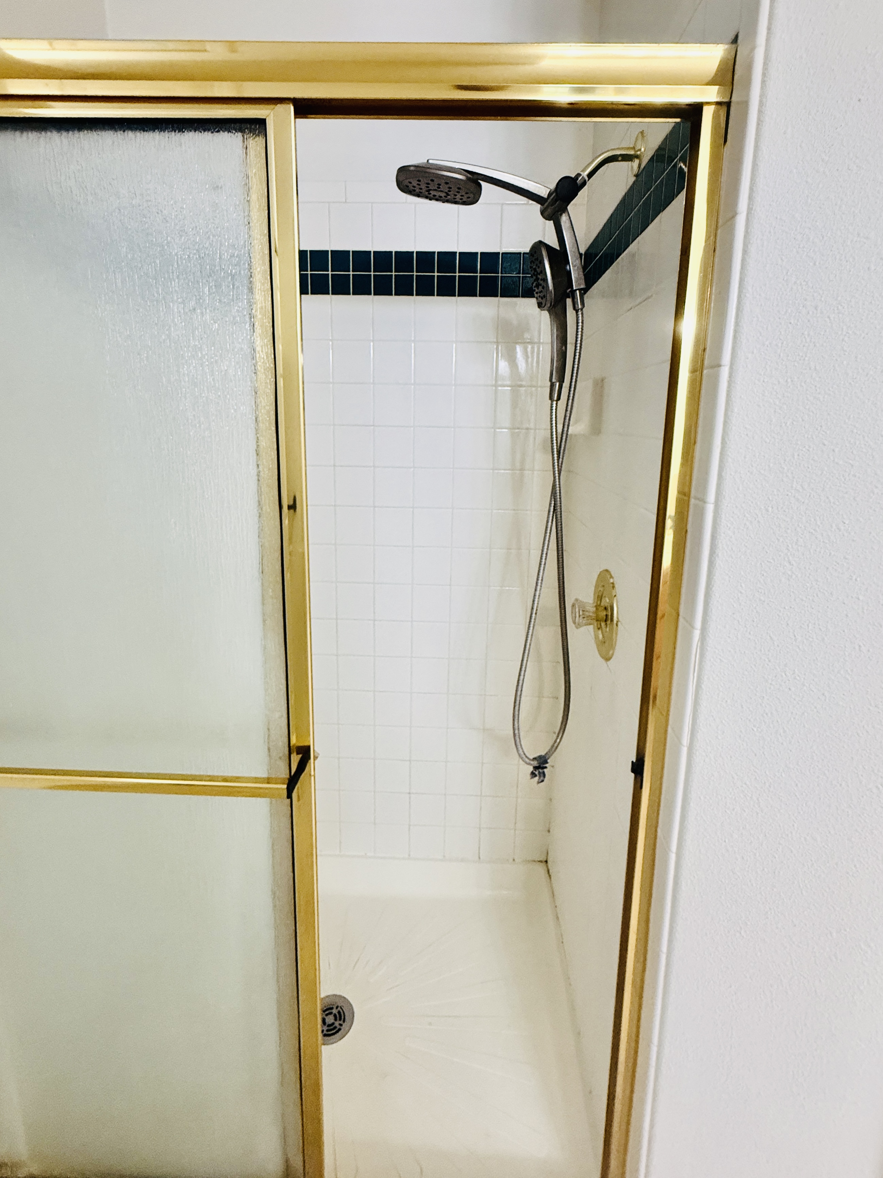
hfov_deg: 85.7
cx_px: 442
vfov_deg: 102.1
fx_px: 476
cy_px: 589
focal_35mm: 14
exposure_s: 1/60
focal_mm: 2.22
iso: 250
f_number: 2.2
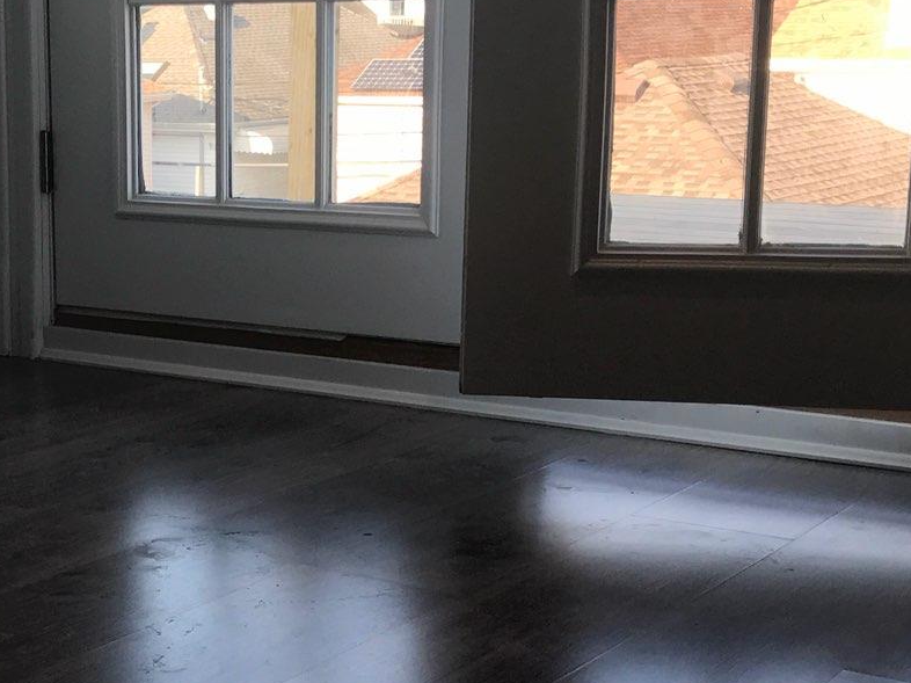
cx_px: 97
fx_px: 1921
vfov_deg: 20.1
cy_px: 458
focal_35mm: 73
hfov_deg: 25.9
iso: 20
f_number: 1.8
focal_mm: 3.99
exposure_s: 1/262
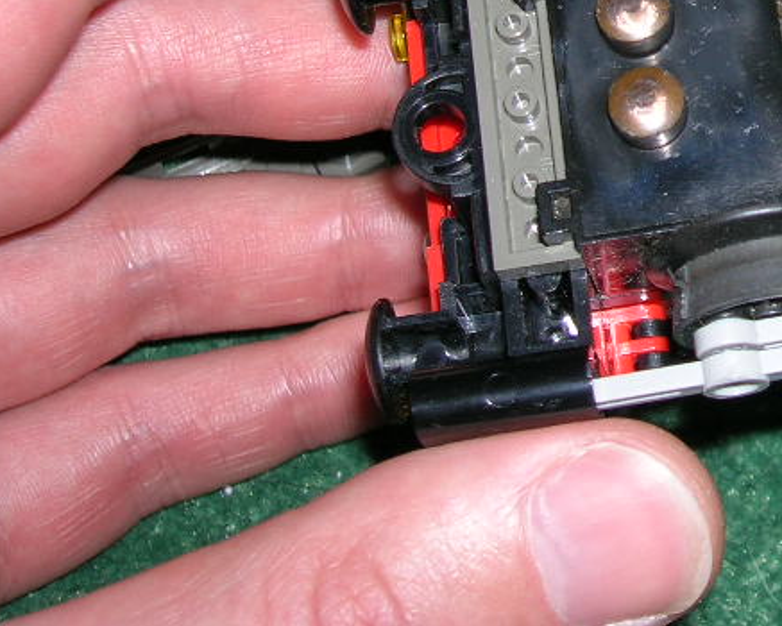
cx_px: 870
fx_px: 2223
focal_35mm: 96
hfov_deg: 19.1
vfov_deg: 15.7
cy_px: -18
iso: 50
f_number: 3.1
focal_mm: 7
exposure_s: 1/60.1
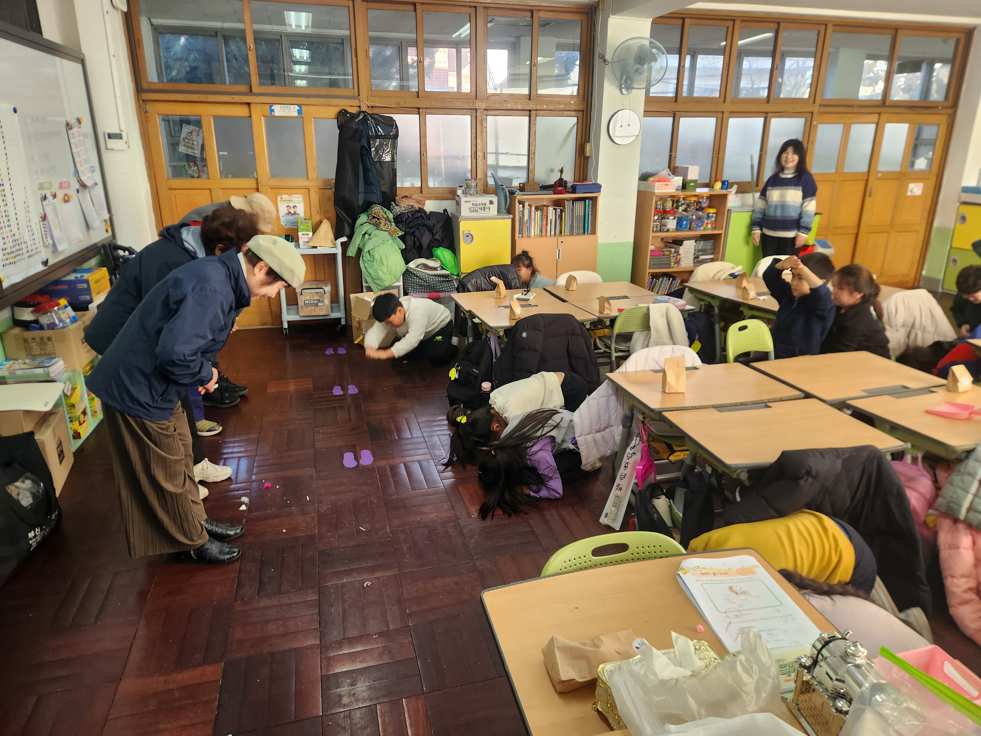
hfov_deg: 73.9
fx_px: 652
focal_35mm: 23
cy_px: 368
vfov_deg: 58.9
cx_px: 490
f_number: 1.8
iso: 125
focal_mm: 5.4
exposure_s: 1/120
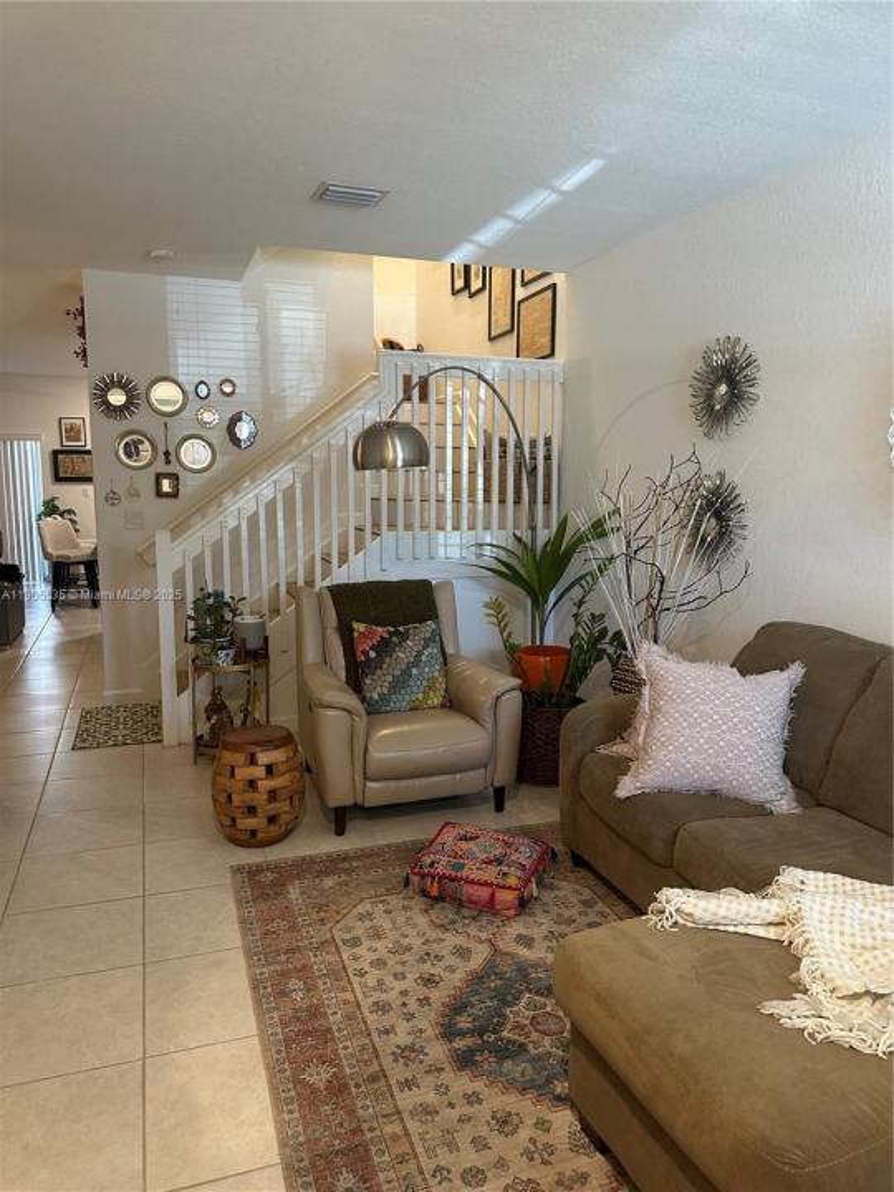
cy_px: 596
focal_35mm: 24
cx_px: 447
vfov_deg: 71.6
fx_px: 826
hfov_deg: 56.8
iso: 400
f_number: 1.78
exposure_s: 1/60
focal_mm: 6.86
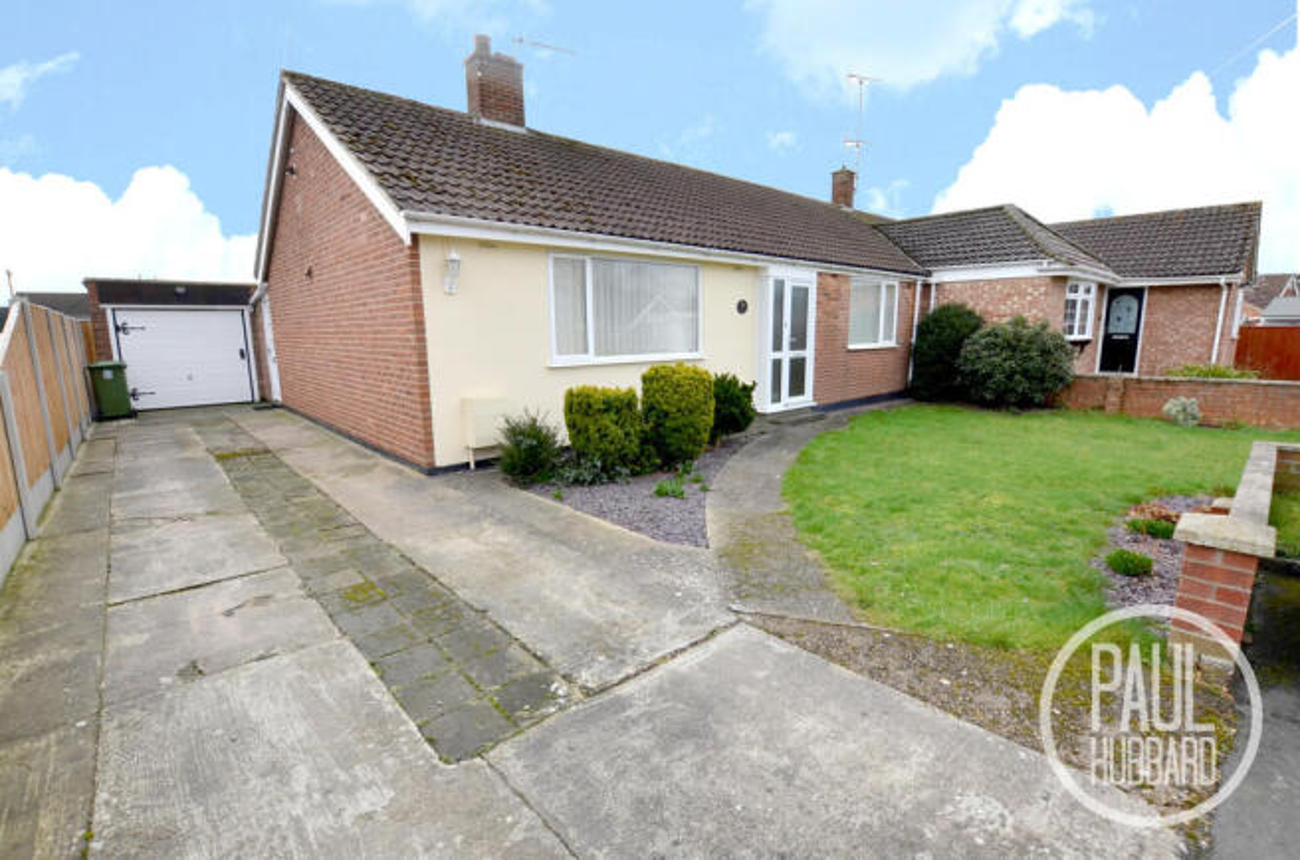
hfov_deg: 100.5
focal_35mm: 15
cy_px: 430
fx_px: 540
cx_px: 650
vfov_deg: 77.0
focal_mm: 10
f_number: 8
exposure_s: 1/250
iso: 180
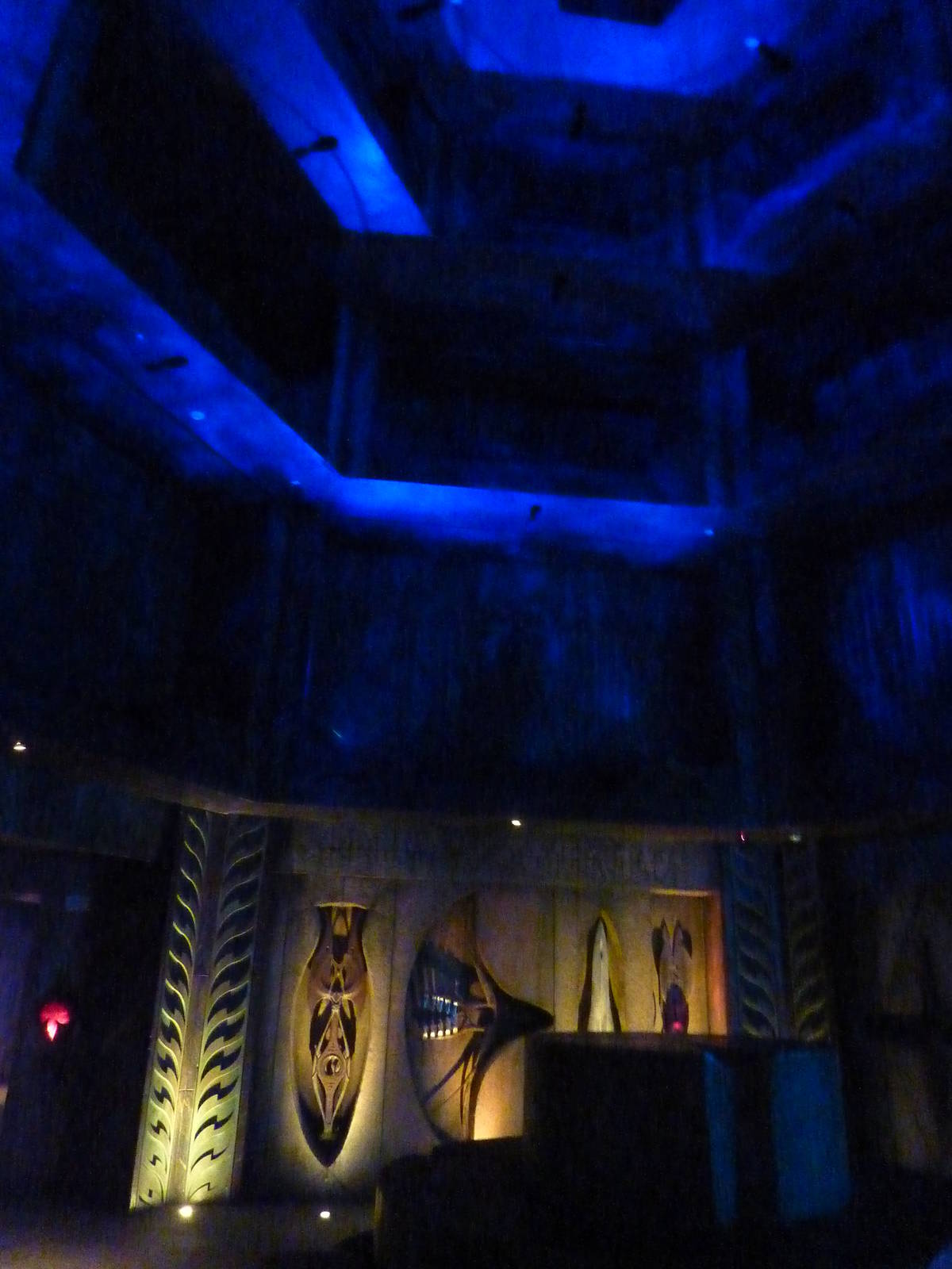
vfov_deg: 69.4
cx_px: 476
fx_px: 917
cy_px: 634
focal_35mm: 25
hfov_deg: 54.9
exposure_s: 1/8
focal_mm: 4.1
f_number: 3.3
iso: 1600
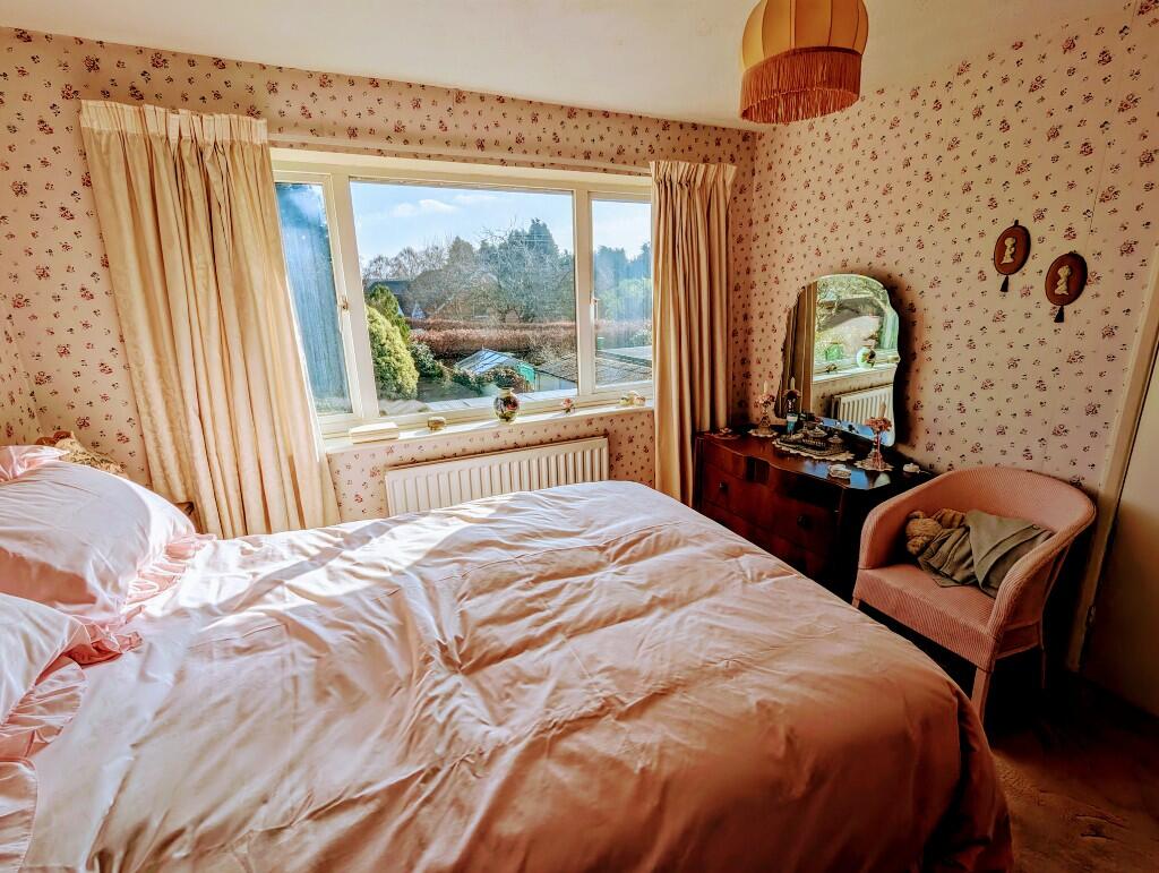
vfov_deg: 78.2
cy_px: 436
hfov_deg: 94.4
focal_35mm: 16
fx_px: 536
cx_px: 580
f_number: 2.2
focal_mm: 2.35
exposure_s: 1/2114
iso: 45
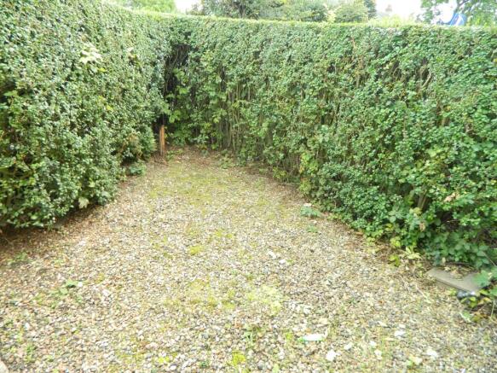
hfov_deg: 69.4
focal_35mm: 25
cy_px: 186
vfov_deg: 54.9
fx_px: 359
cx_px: 248
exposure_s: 1/50
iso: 80
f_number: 3.1
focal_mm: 4.5
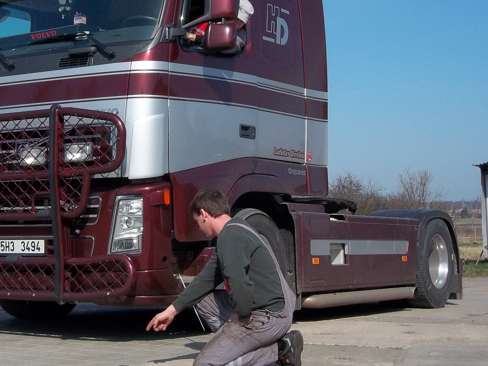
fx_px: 1043
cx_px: 187
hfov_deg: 26.3
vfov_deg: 19.8
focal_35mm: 74
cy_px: 130
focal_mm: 8.8
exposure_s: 1/400
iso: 80
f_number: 7
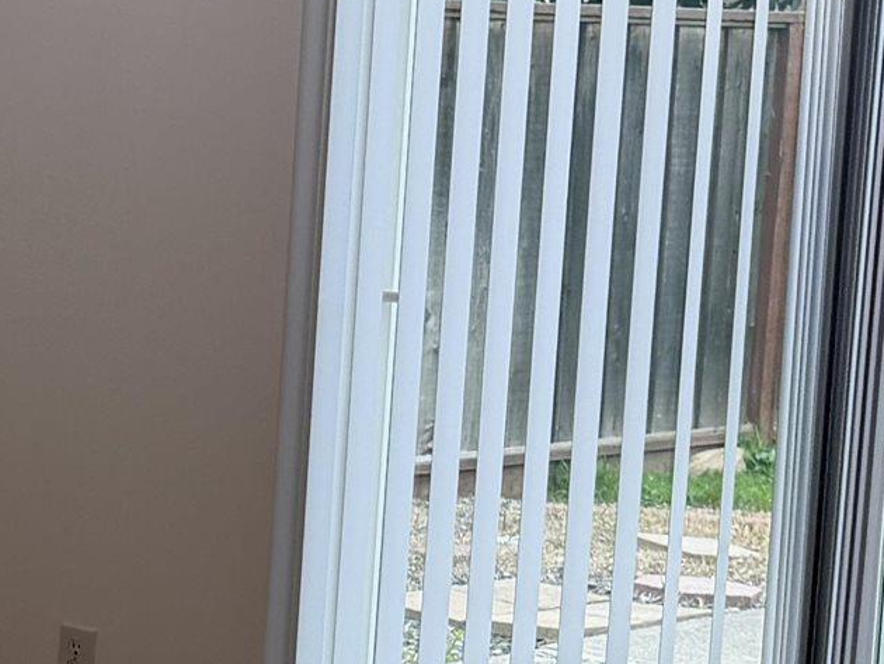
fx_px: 2989
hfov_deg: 14.0
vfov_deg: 12.7
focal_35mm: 117
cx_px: -923
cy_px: 453
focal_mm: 6.76
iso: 64
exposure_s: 1/170
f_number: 1.78
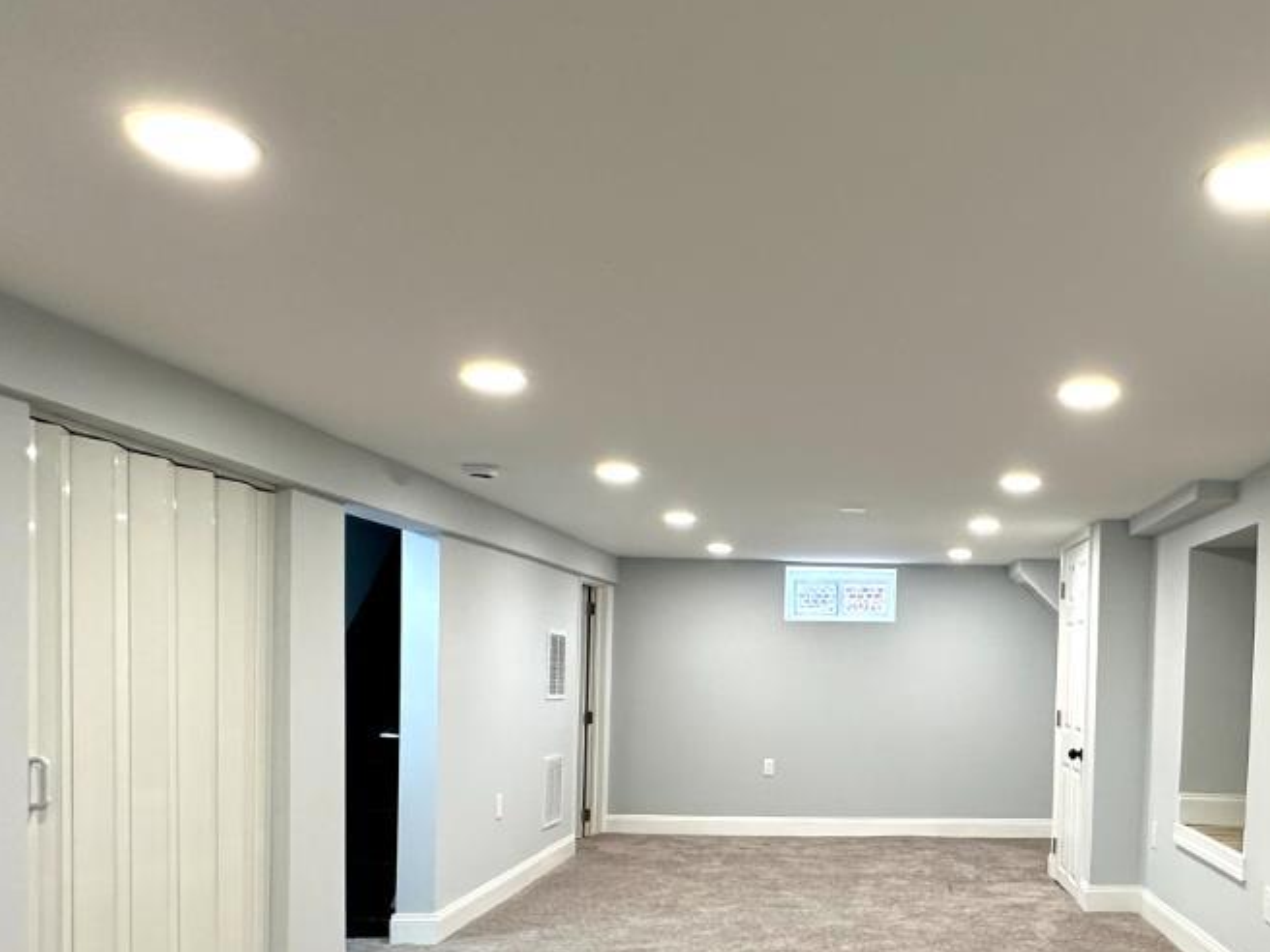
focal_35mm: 32
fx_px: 1174
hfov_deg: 54.7
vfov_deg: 42.9
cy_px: 699
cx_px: 922
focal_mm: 2.22
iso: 200
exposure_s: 1/120
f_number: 2.2
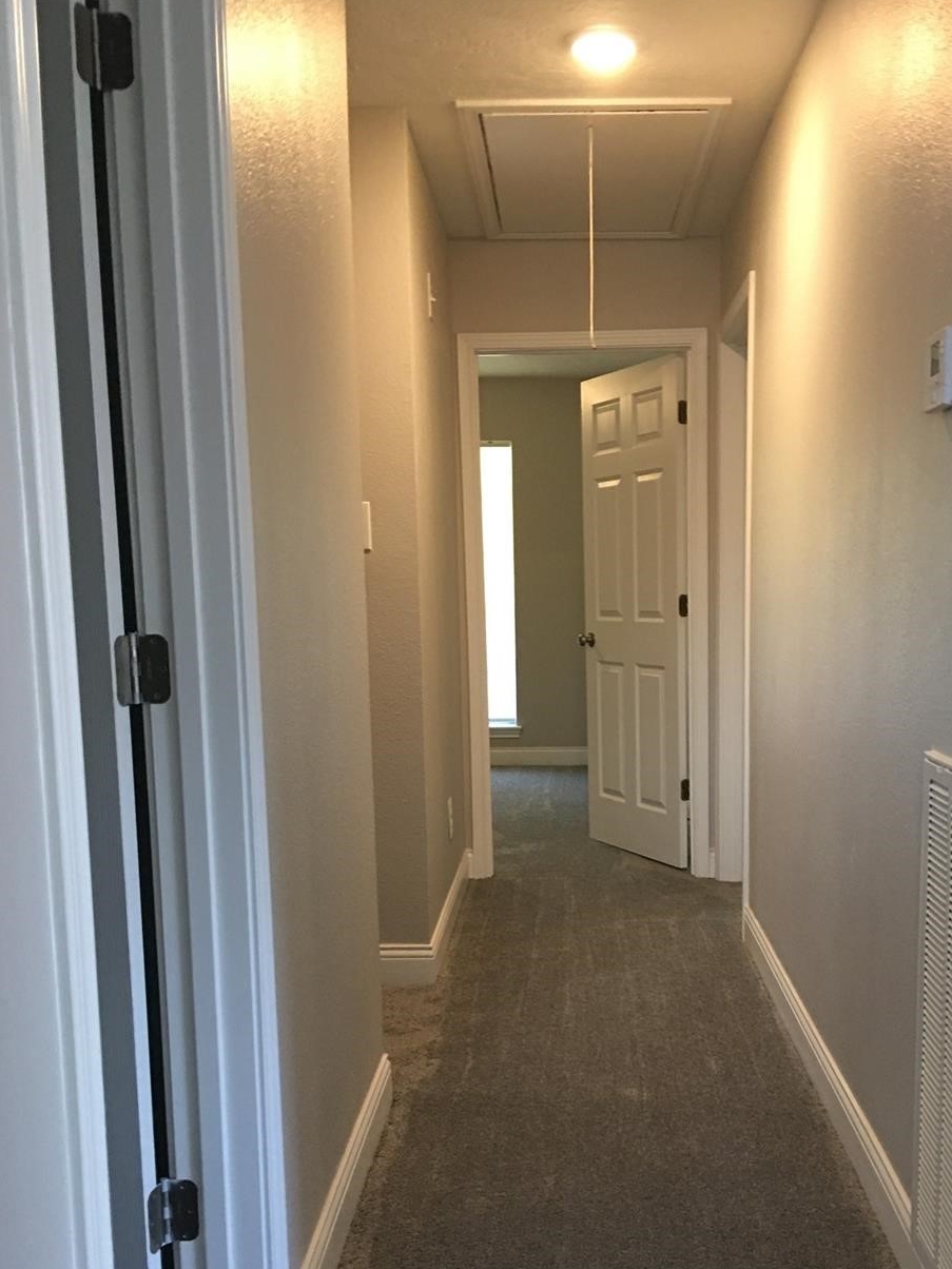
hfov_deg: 38.5
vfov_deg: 49.6
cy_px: 804
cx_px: 572
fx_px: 1357
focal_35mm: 37
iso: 80
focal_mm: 4.15
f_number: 2.2
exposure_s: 1/15
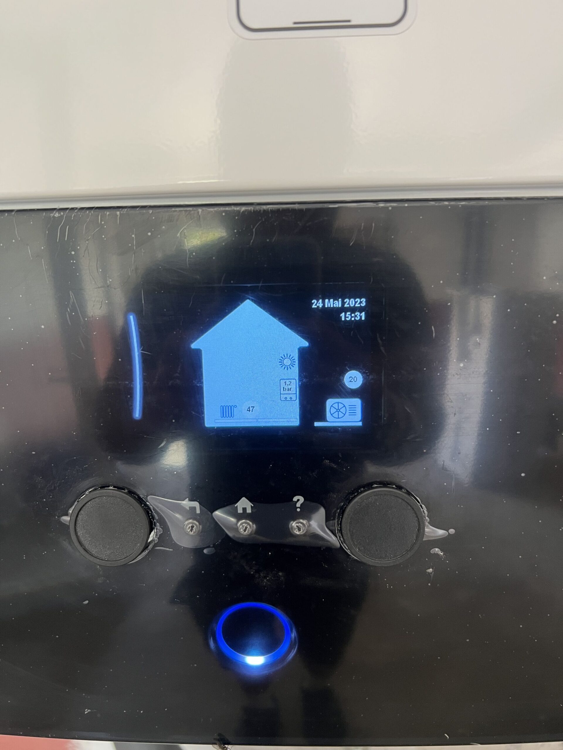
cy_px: 375
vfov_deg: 67.3
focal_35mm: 26
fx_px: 564
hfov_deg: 53.1
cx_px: 282
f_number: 1.5
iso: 125
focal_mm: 5.7
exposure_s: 1/60
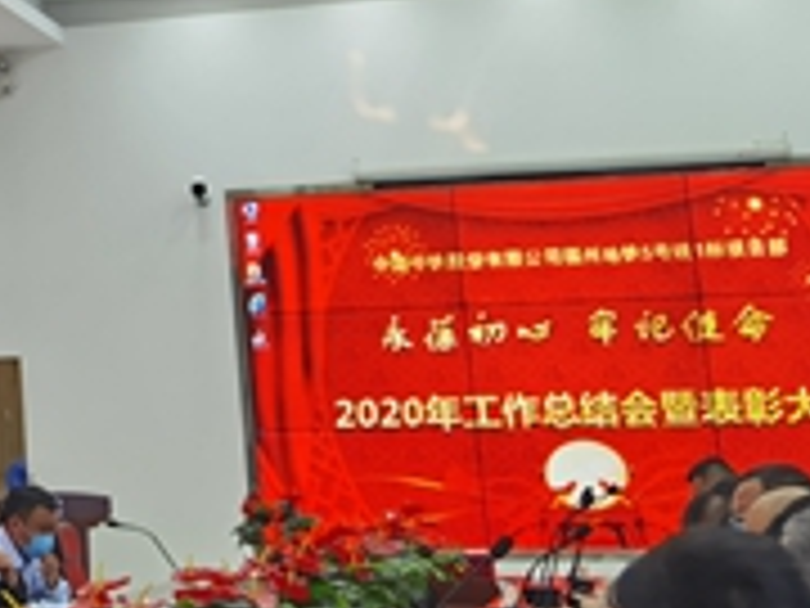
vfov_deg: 13.8
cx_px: -572
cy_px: -29
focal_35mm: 105
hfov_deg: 16.3
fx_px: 2457
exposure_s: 1/90.9
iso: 50
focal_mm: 6.71
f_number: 1.9
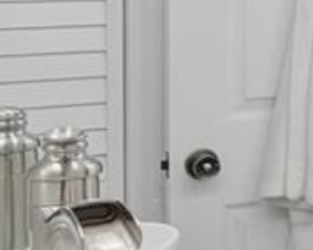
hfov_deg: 10.6
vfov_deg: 10.9
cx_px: 874
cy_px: -51
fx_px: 1288
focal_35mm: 139
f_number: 5.6
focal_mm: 16.5
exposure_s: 1/5000
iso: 1600
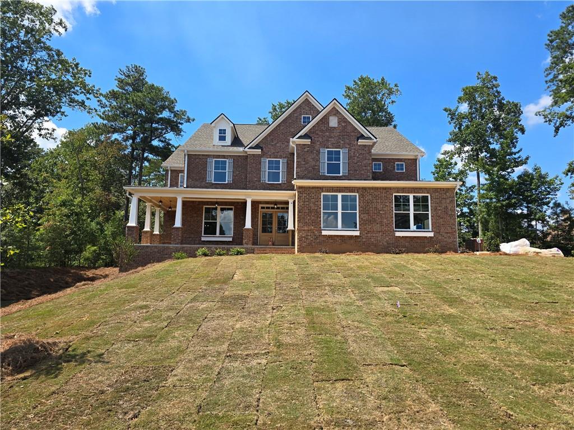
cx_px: 287
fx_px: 381
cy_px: 215
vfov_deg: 58.9
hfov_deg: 73.9
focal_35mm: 23
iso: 12
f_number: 1.7
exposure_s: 1/568
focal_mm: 6.3
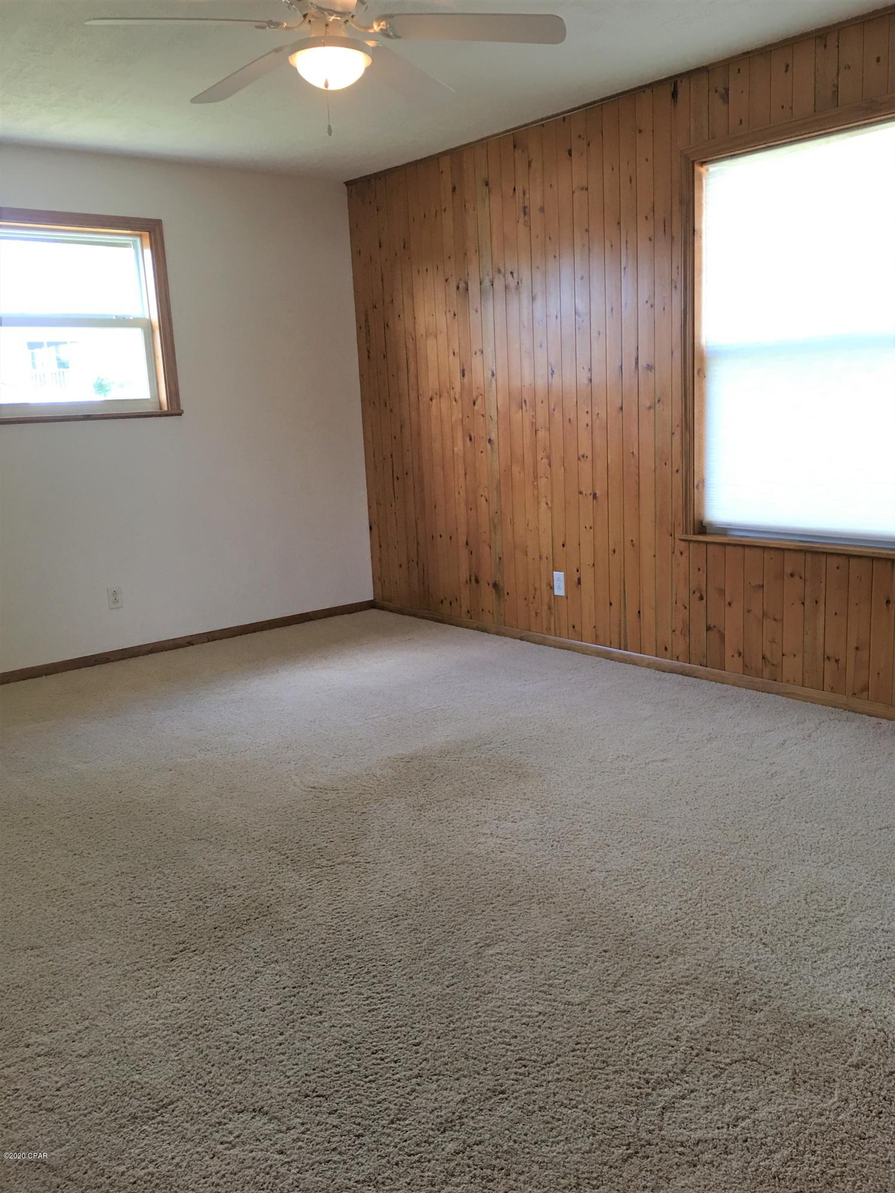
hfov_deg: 48.2
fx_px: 1000
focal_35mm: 29
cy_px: 596
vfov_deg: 61.7
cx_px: 448
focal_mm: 4.15
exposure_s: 1/30
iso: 32
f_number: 2.2
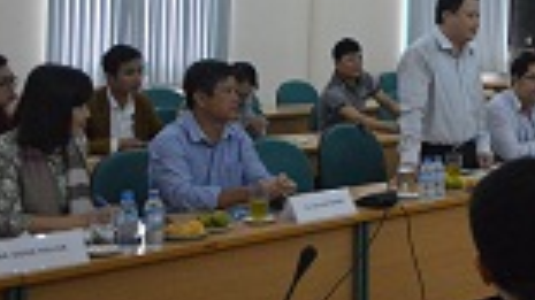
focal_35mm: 73
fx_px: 1035
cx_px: 680
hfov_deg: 25.3
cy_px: 9
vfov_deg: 16.2
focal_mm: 18
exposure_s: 1/320
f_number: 3.5
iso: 3200
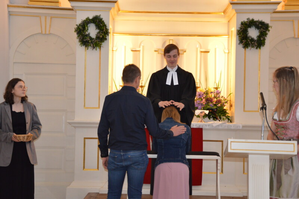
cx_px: 150
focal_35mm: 72
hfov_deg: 28.1
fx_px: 597
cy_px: 100
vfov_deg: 18.9
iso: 1000
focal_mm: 48
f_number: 4.8
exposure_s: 1/60
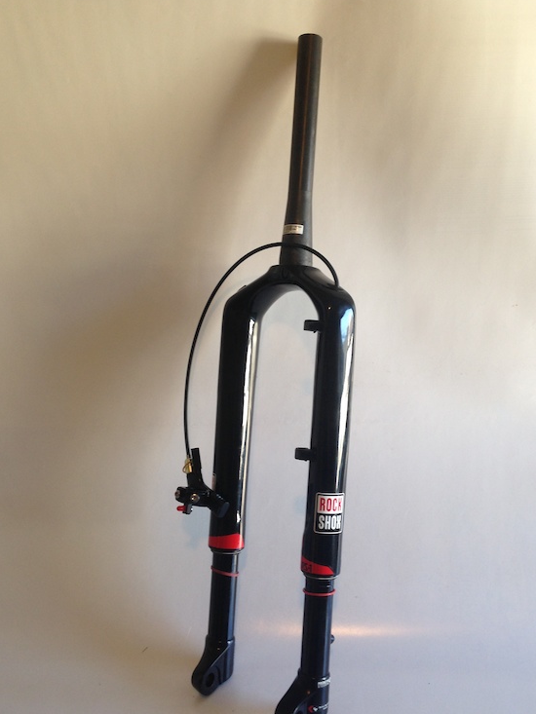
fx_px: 743
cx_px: 275
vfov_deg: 51.3
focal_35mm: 36
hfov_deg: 39.7
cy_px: 379
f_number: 2.4
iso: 50
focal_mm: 4.12
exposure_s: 1/20
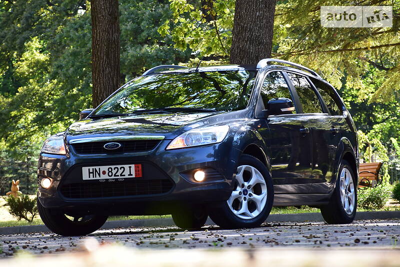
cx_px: 200
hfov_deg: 13.0
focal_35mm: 158
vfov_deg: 8.7
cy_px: 134
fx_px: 1752
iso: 400
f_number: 9
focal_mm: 105
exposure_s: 1/125
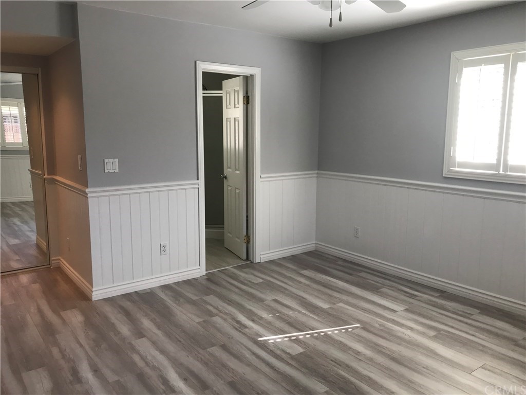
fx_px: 425
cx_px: 263
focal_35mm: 28
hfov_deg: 63.4
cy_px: 198
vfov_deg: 49.7
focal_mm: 3.99
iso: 32
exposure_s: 1/60
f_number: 1.8
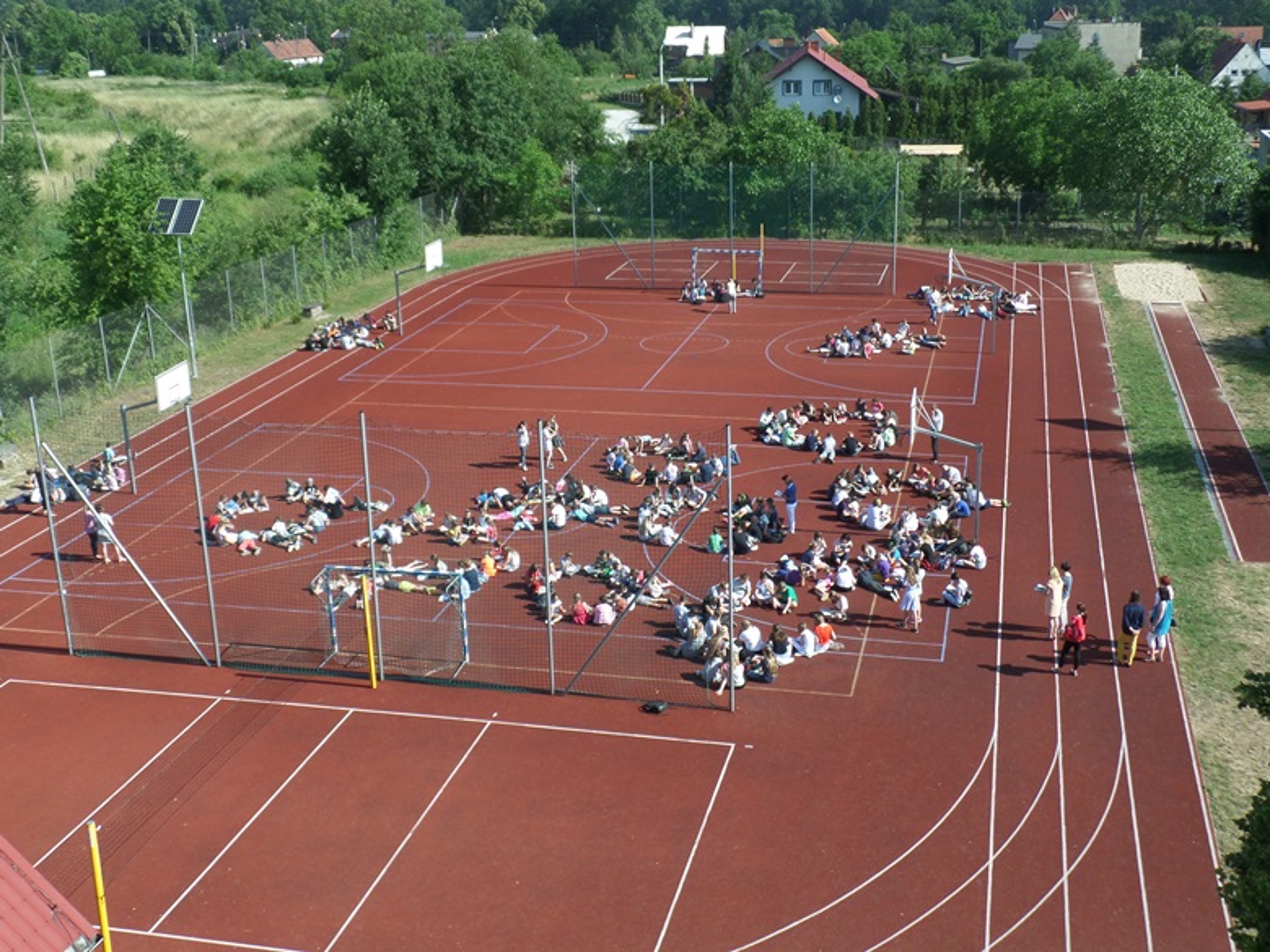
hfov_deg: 44.8
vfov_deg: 34.3
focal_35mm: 42
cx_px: 635
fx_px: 1541
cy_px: 476
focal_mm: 7.5
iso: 100
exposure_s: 1/750
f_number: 3.2
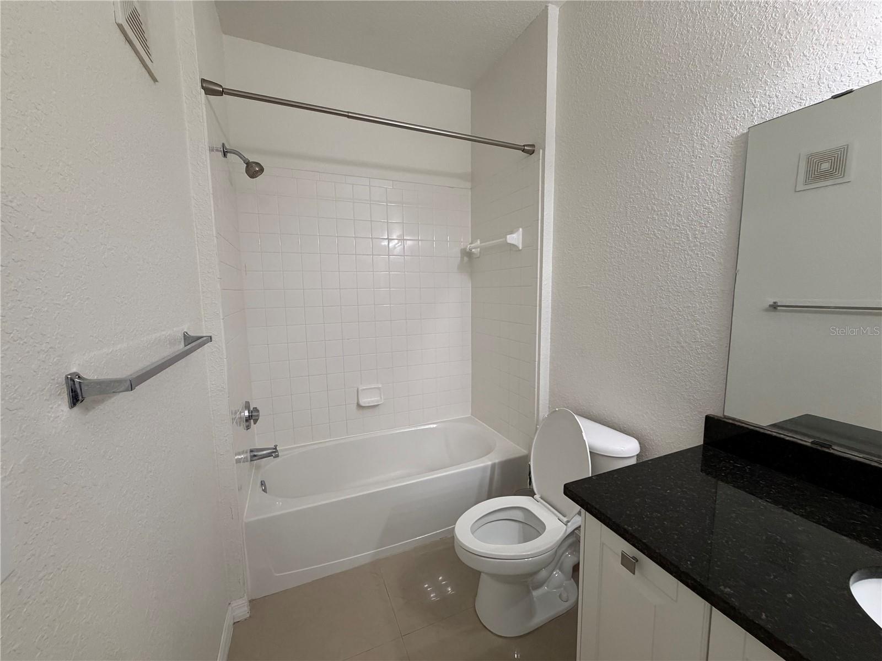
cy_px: 330
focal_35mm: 14
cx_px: 441
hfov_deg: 102.1
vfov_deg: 85.7
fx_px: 357
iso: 250
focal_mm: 2.22
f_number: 2.2
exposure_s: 1/120
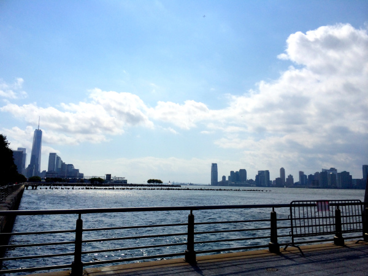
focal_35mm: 30
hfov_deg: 60.0
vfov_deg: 46.7
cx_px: 184
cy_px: 138
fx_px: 319
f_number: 2.2
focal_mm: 4.12
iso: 40
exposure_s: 1/8264
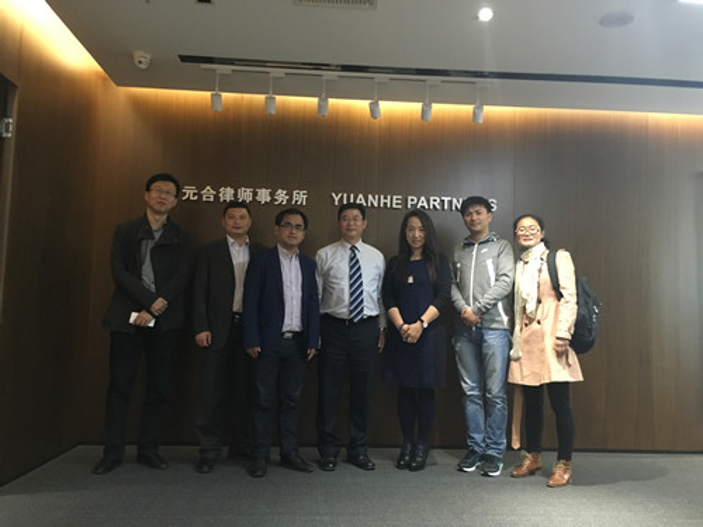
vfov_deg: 48.2
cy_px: 264
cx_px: 352
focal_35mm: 29
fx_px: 589
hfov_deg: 61.7
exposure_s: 1/17
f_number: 2.2
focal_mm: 4.15
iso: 400
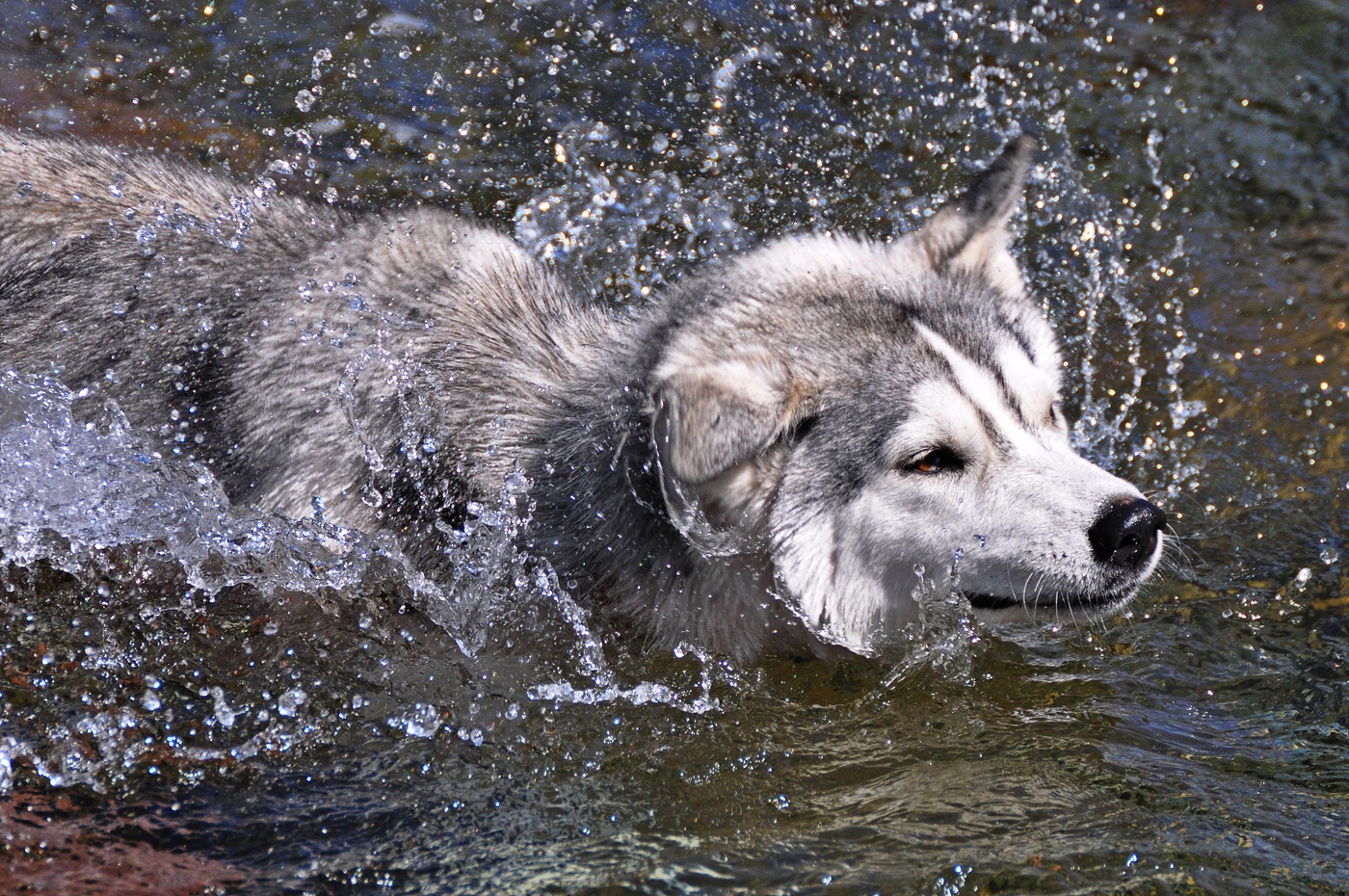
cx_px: 674
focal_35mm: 450
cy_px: 448
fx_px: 16843
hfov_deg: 4.6
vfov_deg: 3.0
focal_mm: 300
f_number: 8
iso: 800
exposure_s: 1/2000
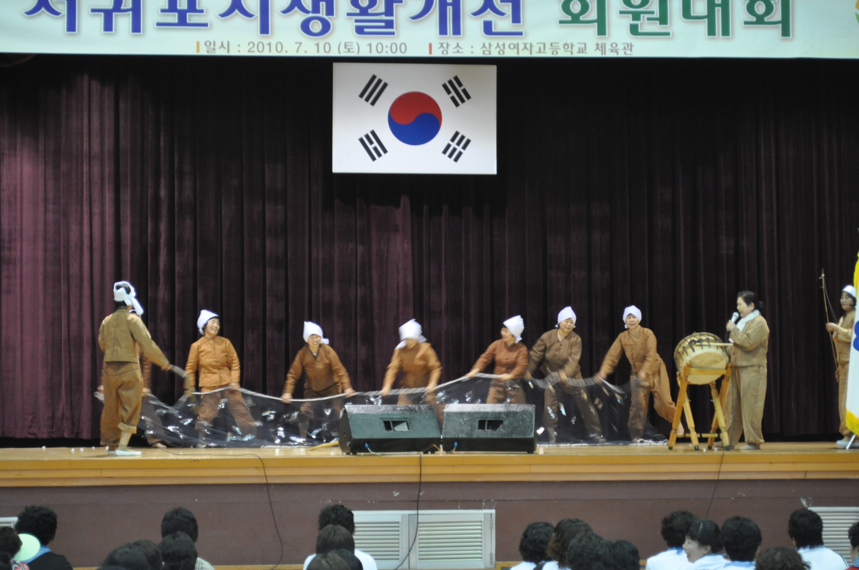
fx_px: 1966
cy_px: 285
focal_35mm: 82
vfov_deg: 16.5
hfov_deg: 24.6
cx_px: 430
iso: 1600
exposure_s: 1/20
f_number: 5.6
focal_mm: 55
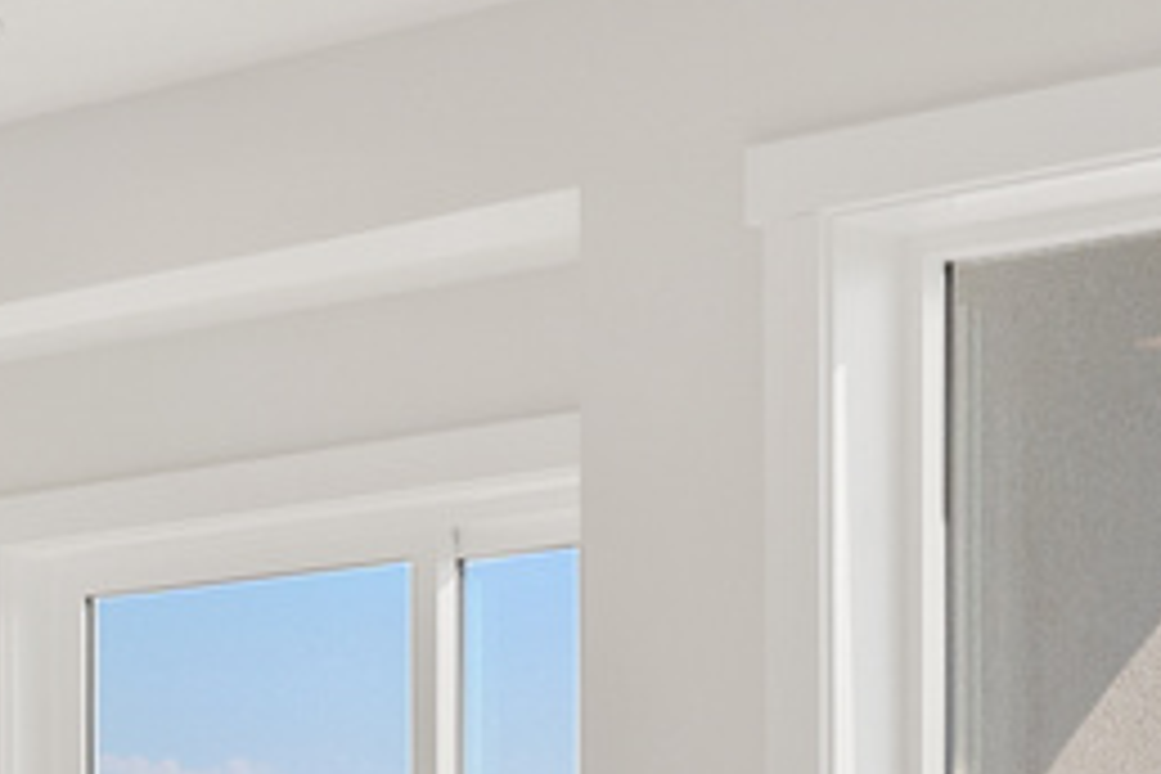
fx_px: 4095
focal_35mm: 127
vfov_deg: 10.4
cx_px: 616
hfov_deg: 16.1
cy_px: 1240
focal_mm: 16
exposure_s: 1/20
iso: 100
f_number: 9
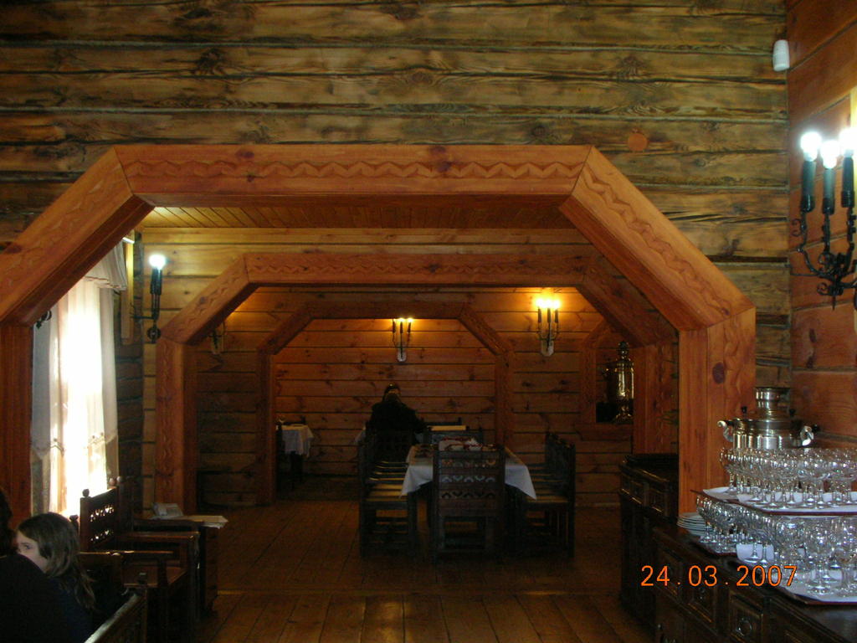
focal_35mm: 46
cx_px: 428
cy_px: 322
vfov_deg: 31.5
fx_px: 1139
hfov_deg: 41.2
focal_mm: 7.7
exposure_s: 1/60.1
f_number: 3.5
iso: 200
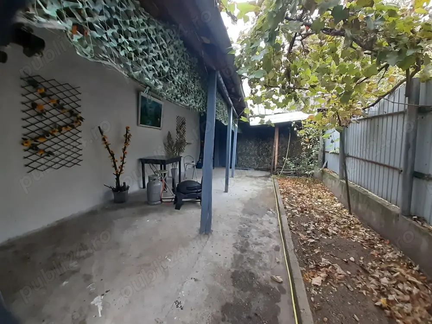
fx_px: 162
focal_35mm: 13
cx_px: 216
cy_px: 162
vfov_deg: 89.9
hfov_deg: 106.2
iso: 100
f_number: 2.2
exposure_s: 1/50
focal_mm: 1.13
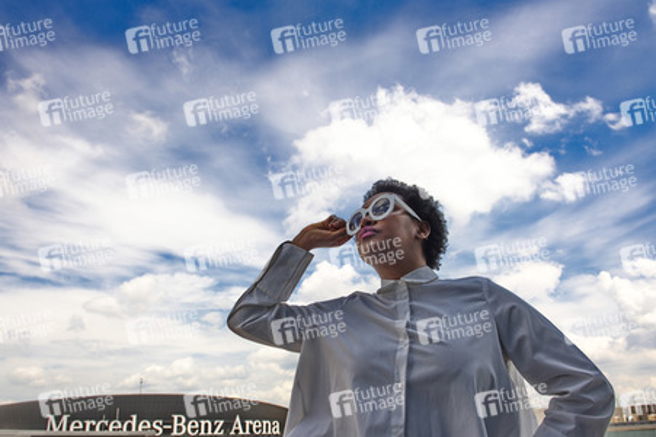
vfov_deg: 53.1
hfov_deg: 73.8
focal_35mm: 24
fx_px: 437
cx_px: 328
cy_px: 218
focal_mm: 24
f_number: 9
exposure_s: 1/320
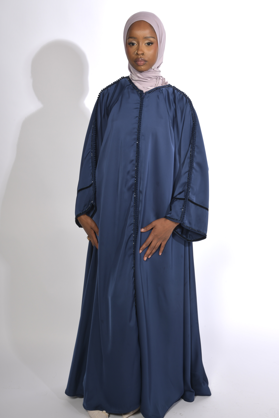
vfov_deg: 34.5
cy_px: 198
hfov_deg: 23.4
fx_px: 674
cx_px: 137
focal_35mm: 58
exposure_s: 1/200
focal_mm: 50
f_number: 16
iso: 160
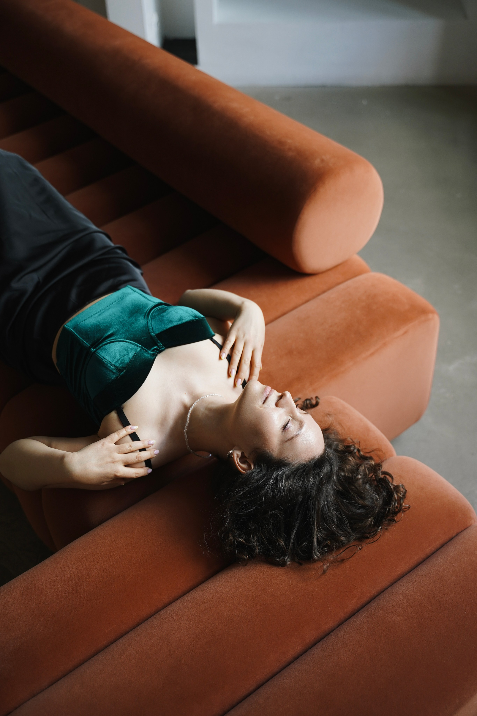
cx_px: 238
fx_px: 815
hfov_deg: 32.6
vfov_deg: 47.4
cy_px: 358
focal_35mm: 41
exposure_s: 1/160
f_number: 2.8
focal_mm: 41
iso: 640
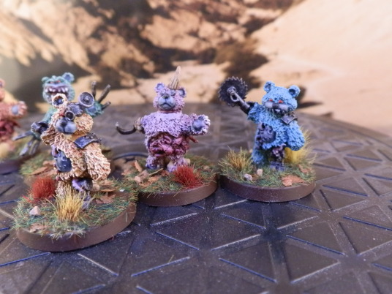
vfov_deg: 49.7
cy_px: 147
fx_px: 317
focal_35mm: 28
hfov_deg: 63.4
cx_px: 196
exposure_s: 1/50
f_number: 3.1
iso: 400
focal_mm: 5
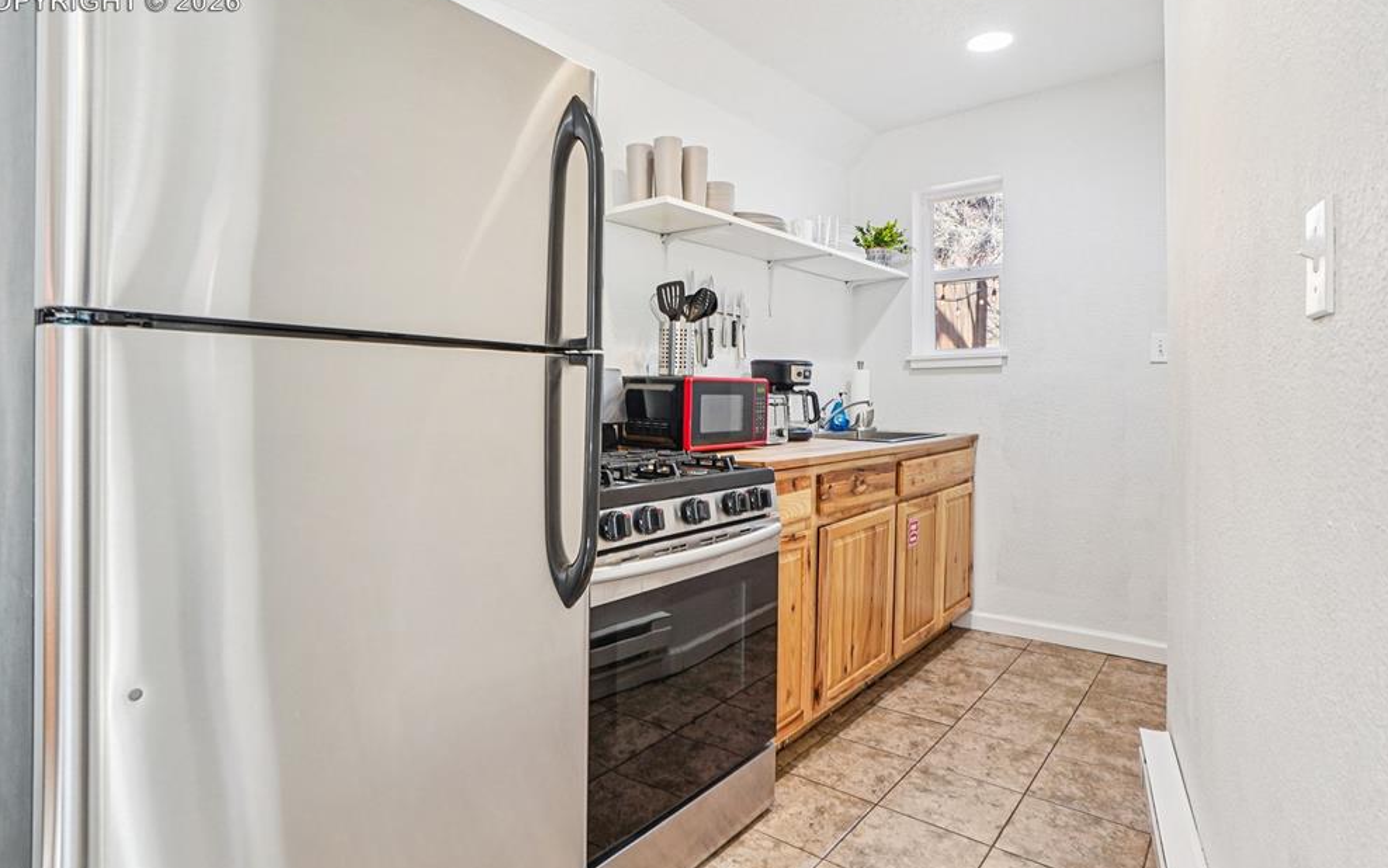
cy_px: 413
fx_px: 719
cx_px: 684
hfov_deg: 88.0
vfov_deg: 62.2
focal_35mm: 19
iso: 400
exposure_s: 1/8
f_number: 8
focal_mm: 12
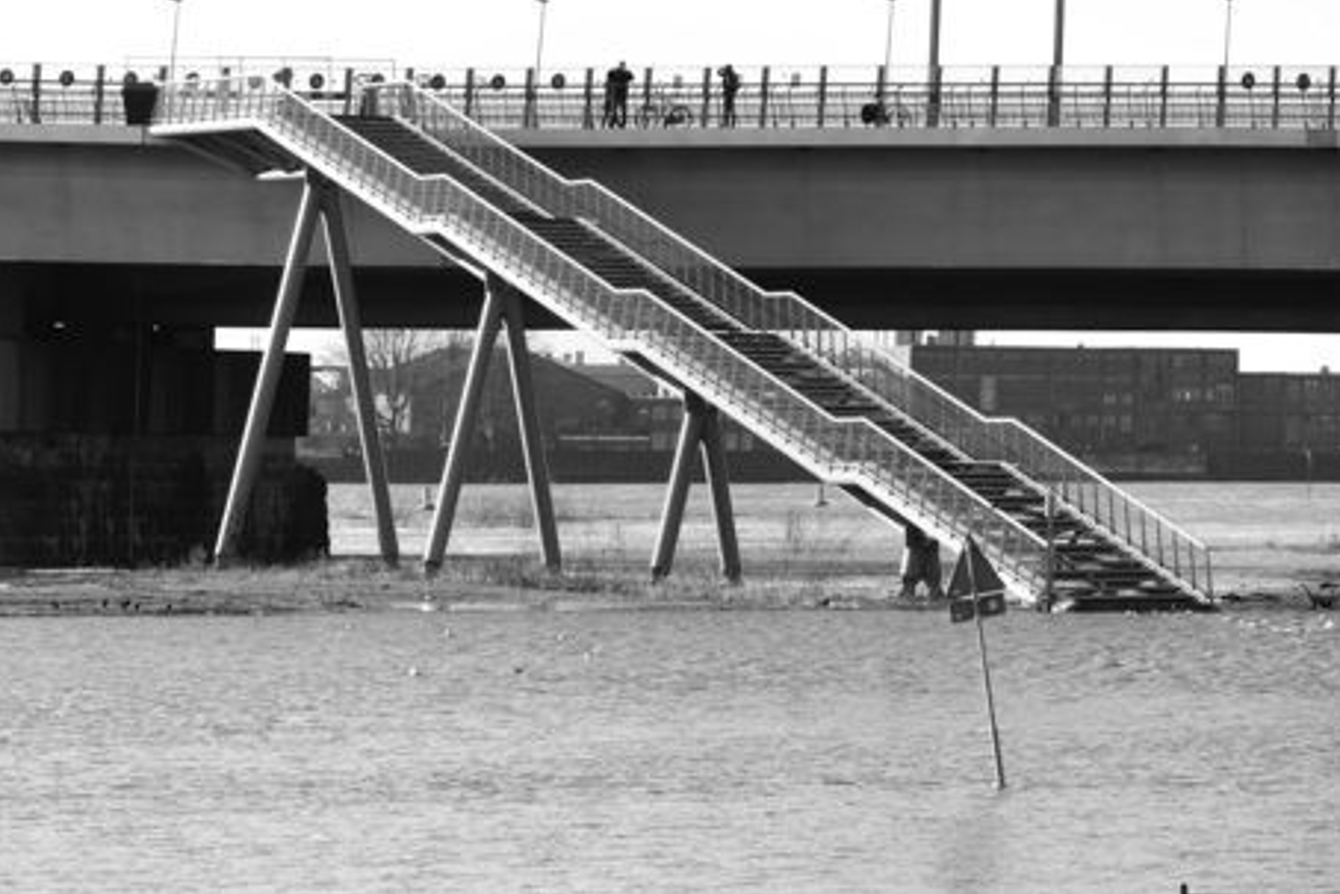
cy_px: 444
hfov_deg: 12.3
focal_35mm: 167
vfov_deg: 8.2
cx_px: 667
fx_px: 6218
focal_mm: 110
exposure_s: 1/100
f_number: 9
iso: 200
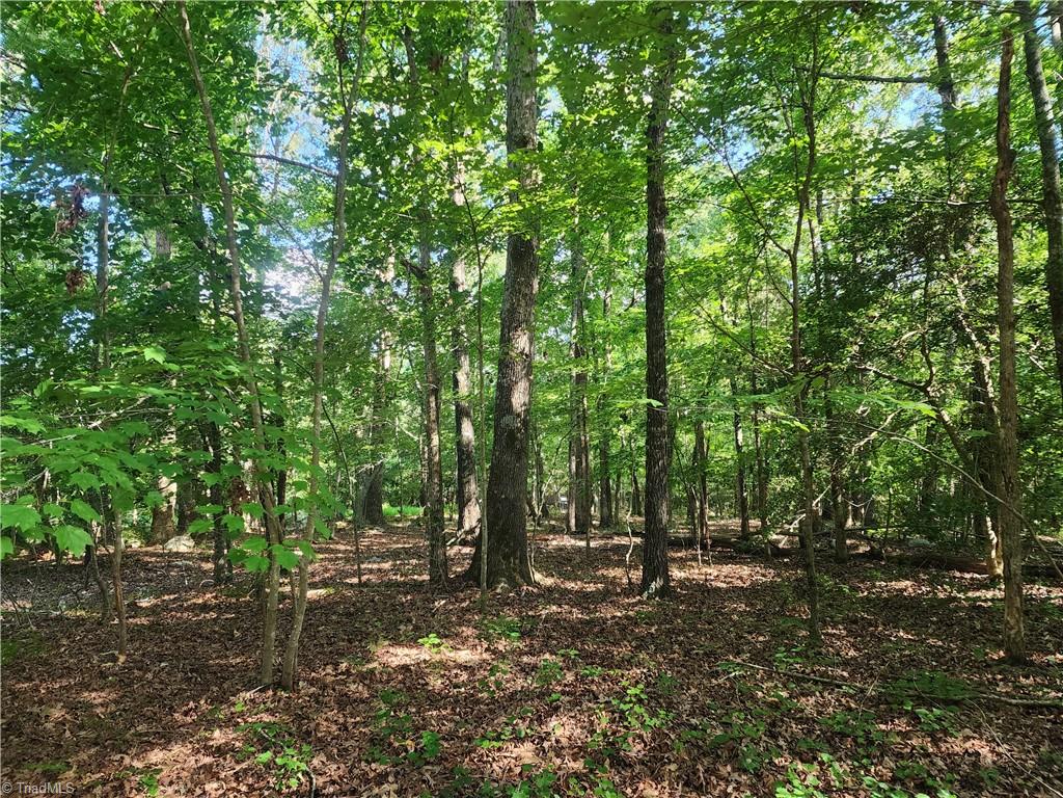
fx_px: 706
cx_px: 532
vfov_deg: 58.9
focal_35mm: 23
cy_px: 399
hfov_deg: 73.9
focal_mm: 6.4
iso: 160
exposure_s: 1/180
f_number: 1.8
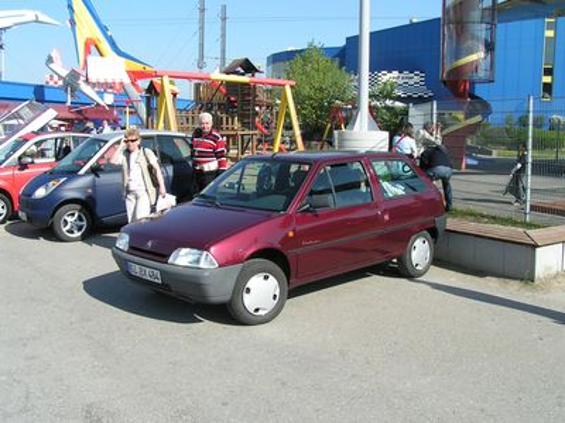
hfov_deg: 49.0
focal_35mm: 38
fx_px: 620
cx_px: 282
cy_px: 212
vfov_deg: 37.7
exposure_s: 1/320
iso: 50
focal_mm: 5.8
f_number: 5.6
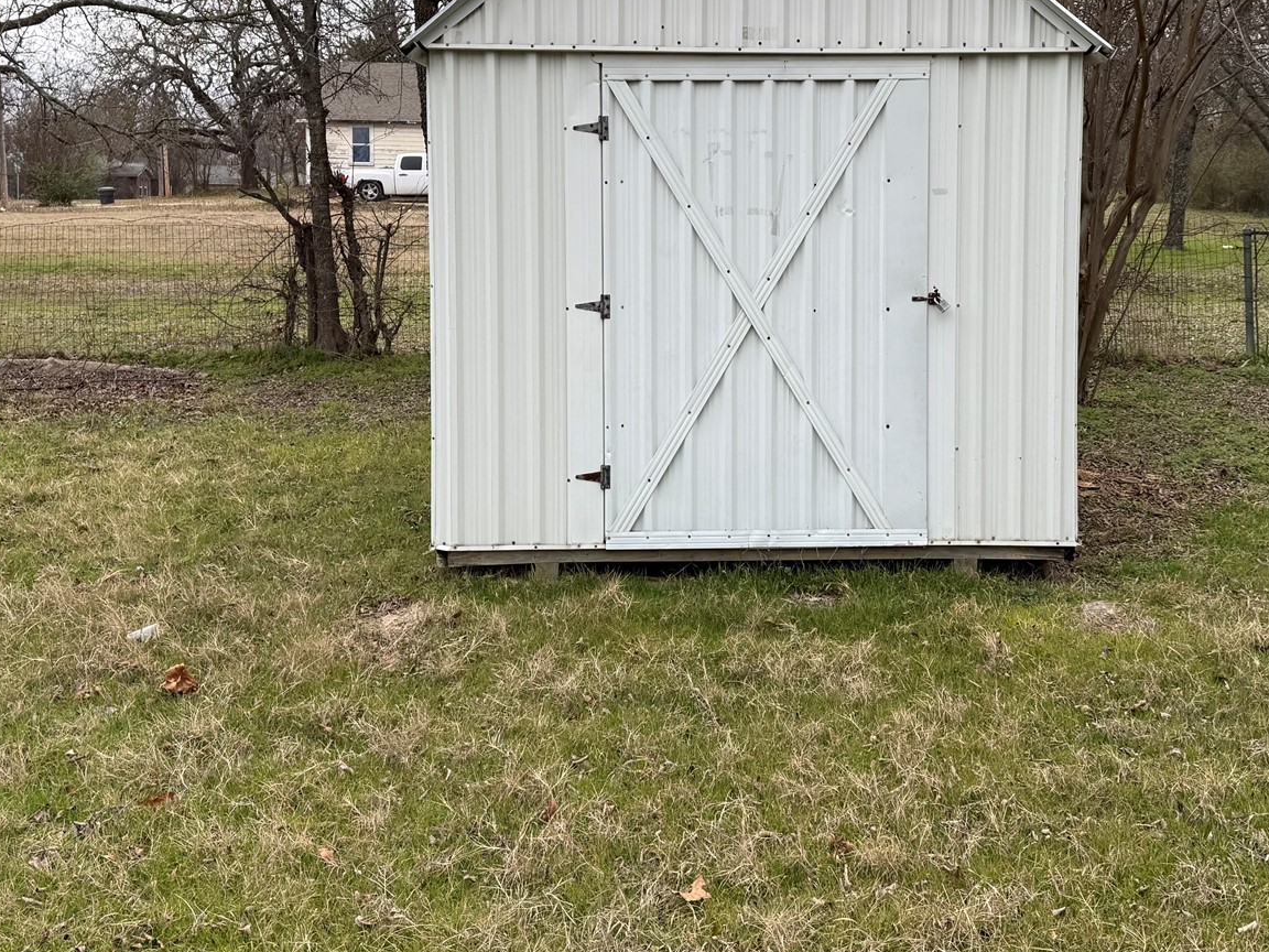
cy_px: 307
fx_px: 1466
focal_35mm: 40
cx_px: 747
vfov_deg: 35.6
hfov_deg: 46.6
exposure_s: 1/683
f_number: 1.78
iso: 80
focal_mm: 6.76
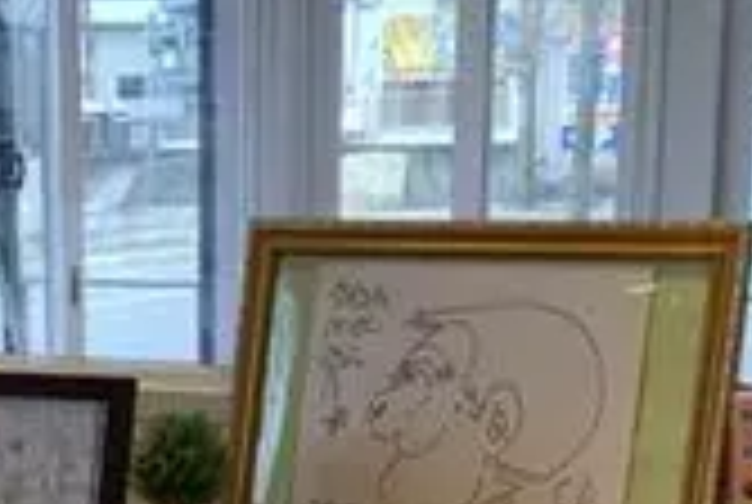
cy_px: 666
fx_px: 2030
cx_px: 167
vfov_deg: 13.6
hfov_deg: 20.8
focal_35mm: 97
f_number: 1.8
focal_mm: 4.25
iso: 64
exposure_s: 1/120
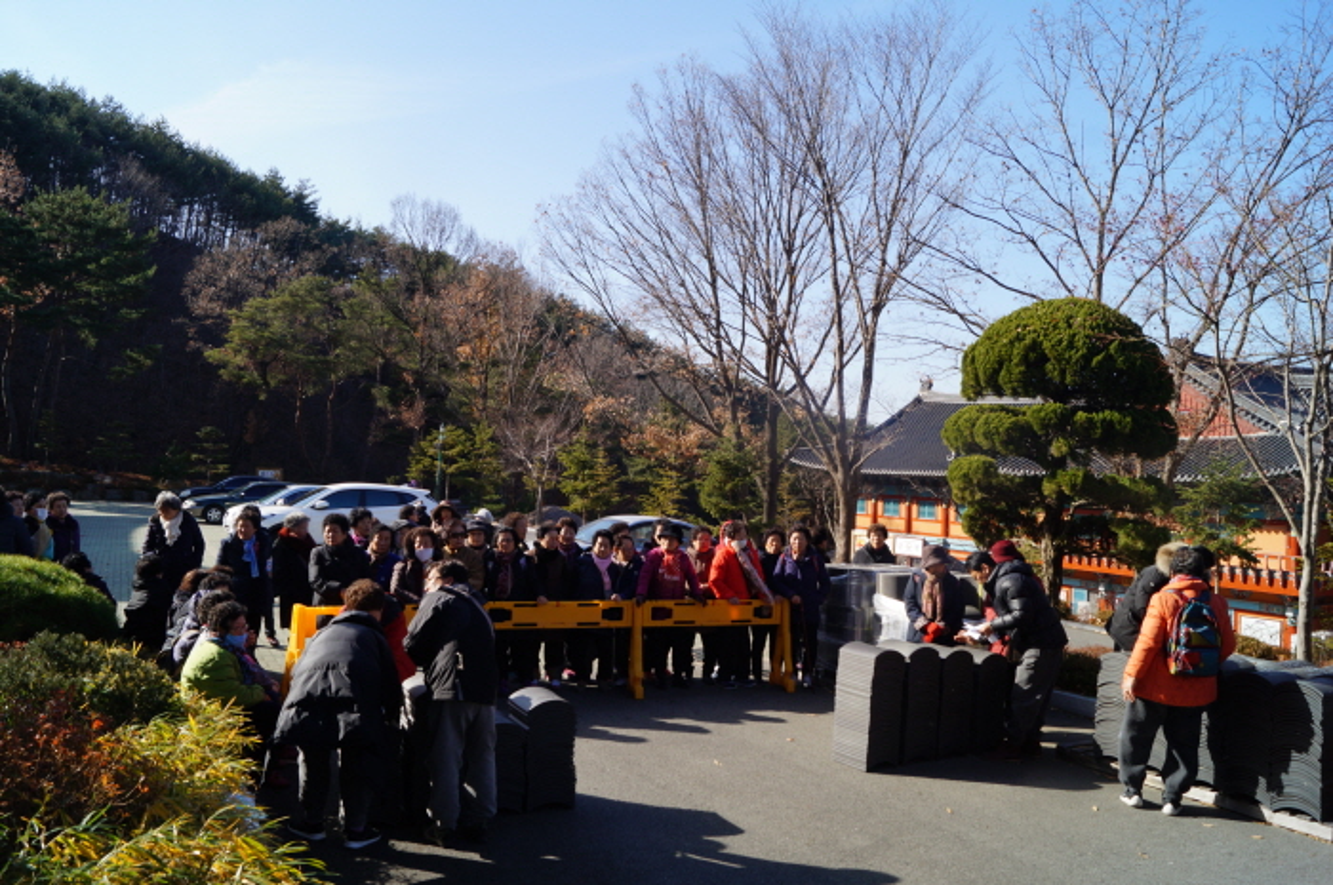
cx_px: 666
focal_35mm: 27
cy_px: 442
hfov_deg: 67.4
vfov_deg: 47.8
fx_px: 999
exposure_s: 1/80
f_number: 10
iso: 100
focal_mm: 18
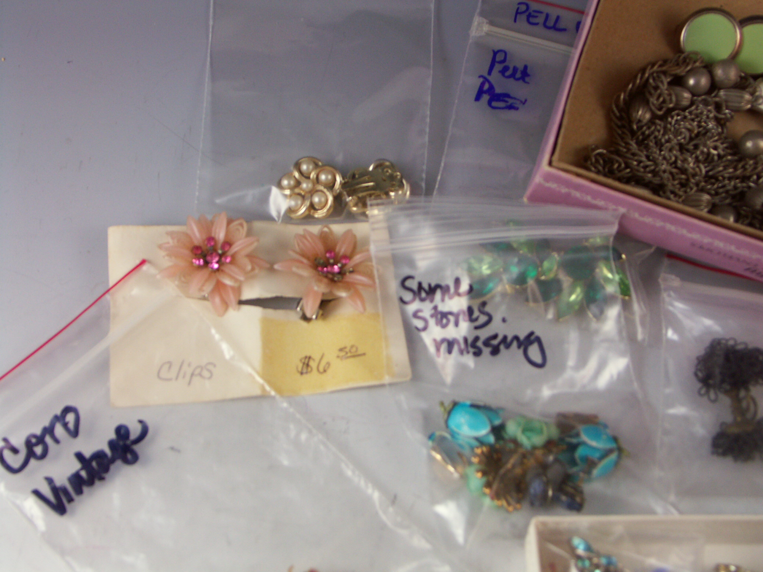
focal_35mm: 51
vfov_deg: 28.6
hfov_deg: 37.5
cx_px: 382
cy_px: 286
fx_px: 1124
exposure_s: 1/60
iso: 100
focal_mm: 13.23
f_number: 3.5
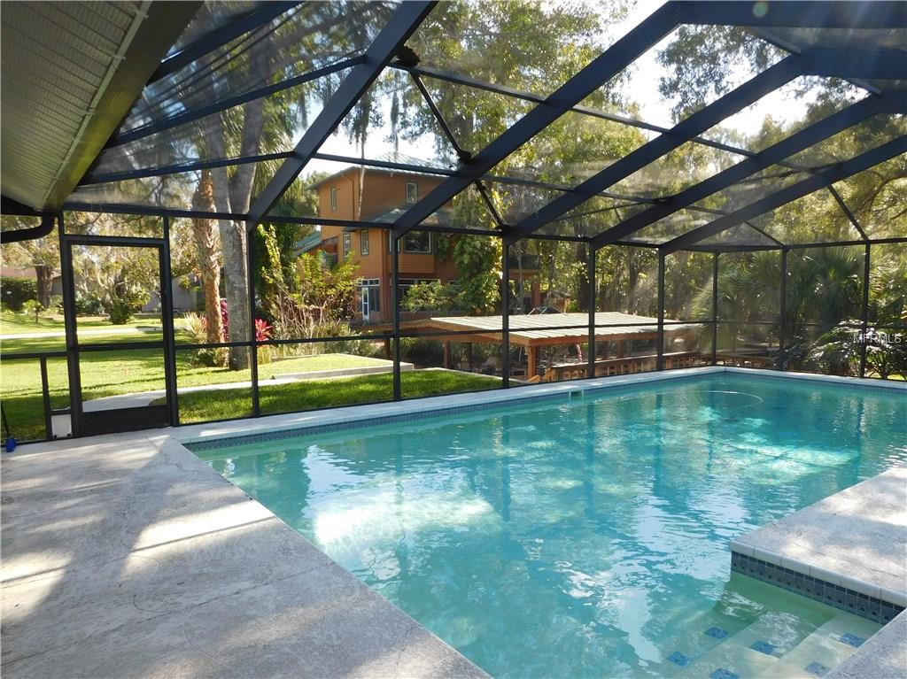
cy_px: 340
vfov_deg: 58.8
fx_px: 602
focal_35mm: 23
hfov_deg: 74.0
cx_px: 454
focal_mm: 4
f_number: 3
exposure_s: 1/250
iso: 125
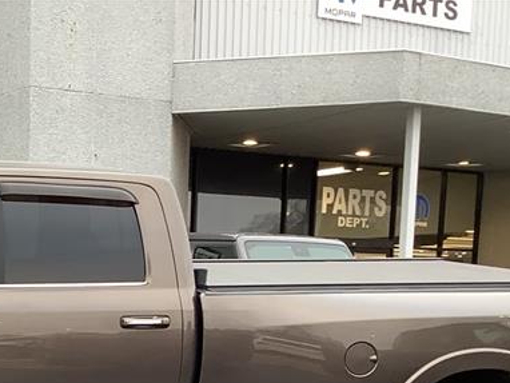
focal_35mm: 83
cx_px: 24
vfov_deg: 16.7
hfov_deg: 22.8
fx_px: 1224
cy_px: 510
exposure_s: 1/50
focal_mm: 3.3
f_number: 2.4
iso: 64
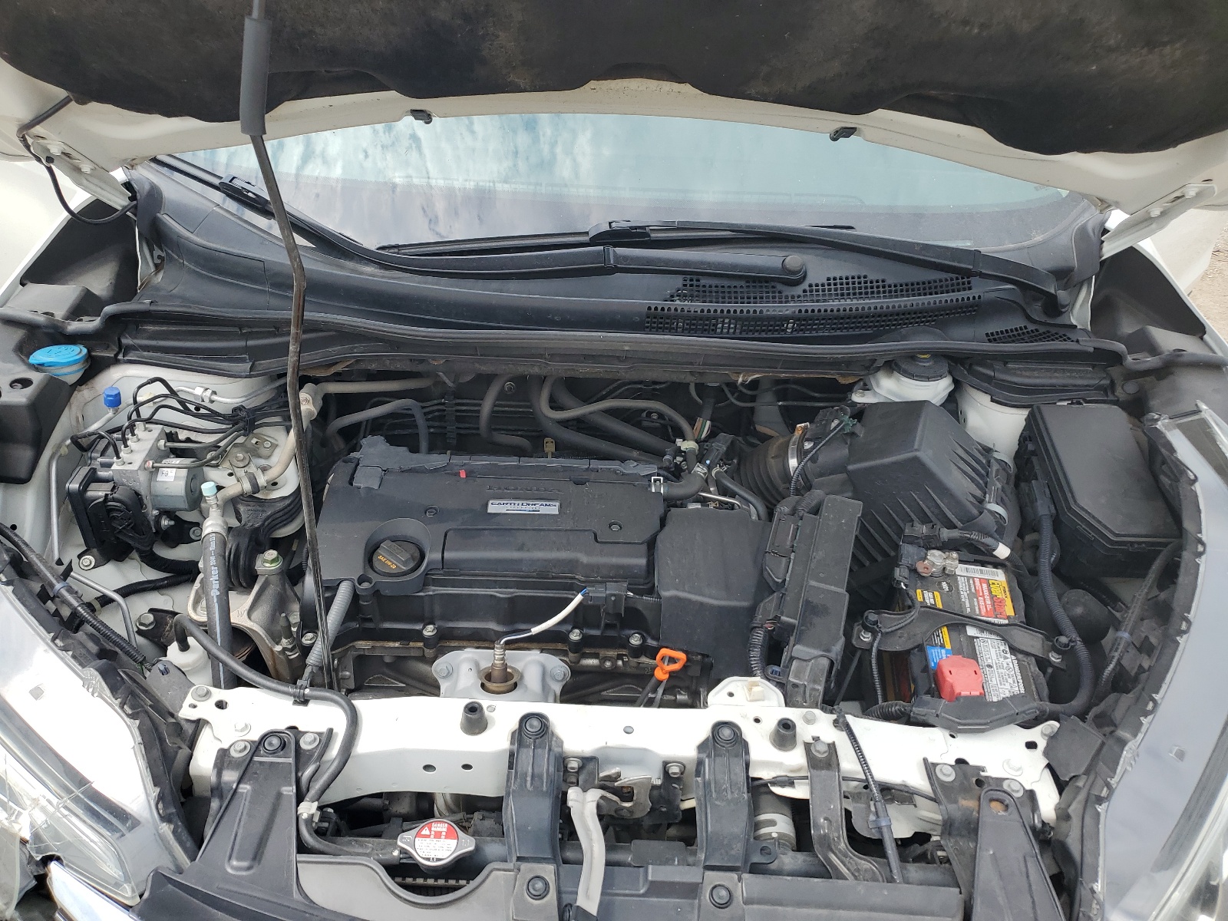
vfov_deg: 53.1
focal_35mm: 26
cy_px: 460
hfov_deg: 67.3
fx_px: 922
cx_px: 614
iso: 50
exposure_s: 1/1429
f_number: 1.5
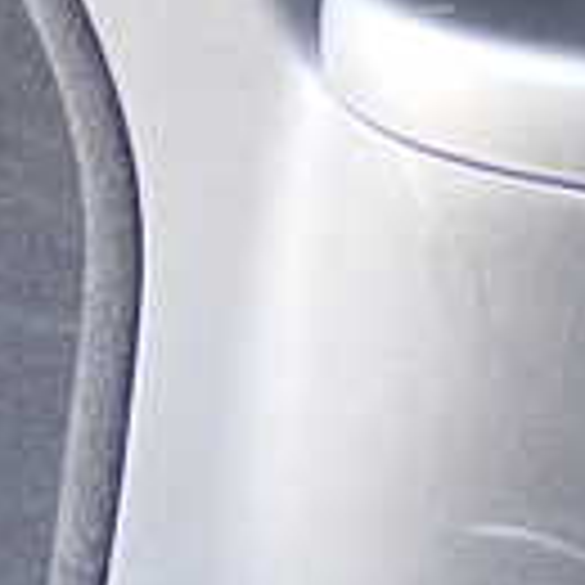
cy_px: 94
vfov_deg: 7.4
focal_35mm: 236
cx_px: 112
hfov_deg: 7.4
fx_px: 4512
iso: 640
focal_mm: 10.35
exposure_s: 1/60
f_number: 3.5
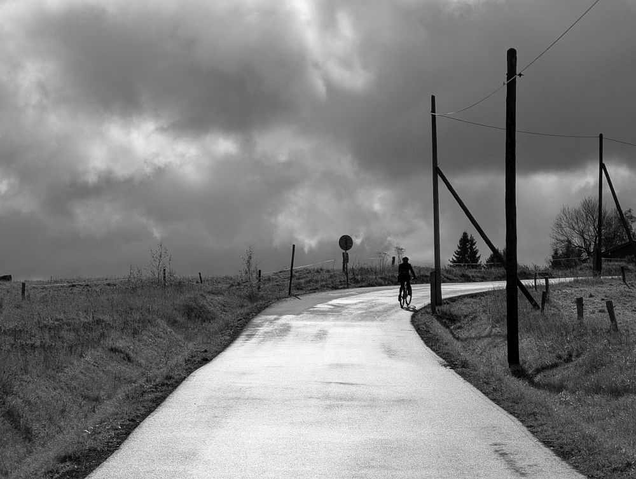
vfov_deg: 13.5
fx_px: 2024
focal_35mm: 110
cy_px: 240
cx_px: 318
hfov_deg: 17.9
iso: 51
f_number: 2.8
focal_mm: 17.91
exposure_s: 1/3650
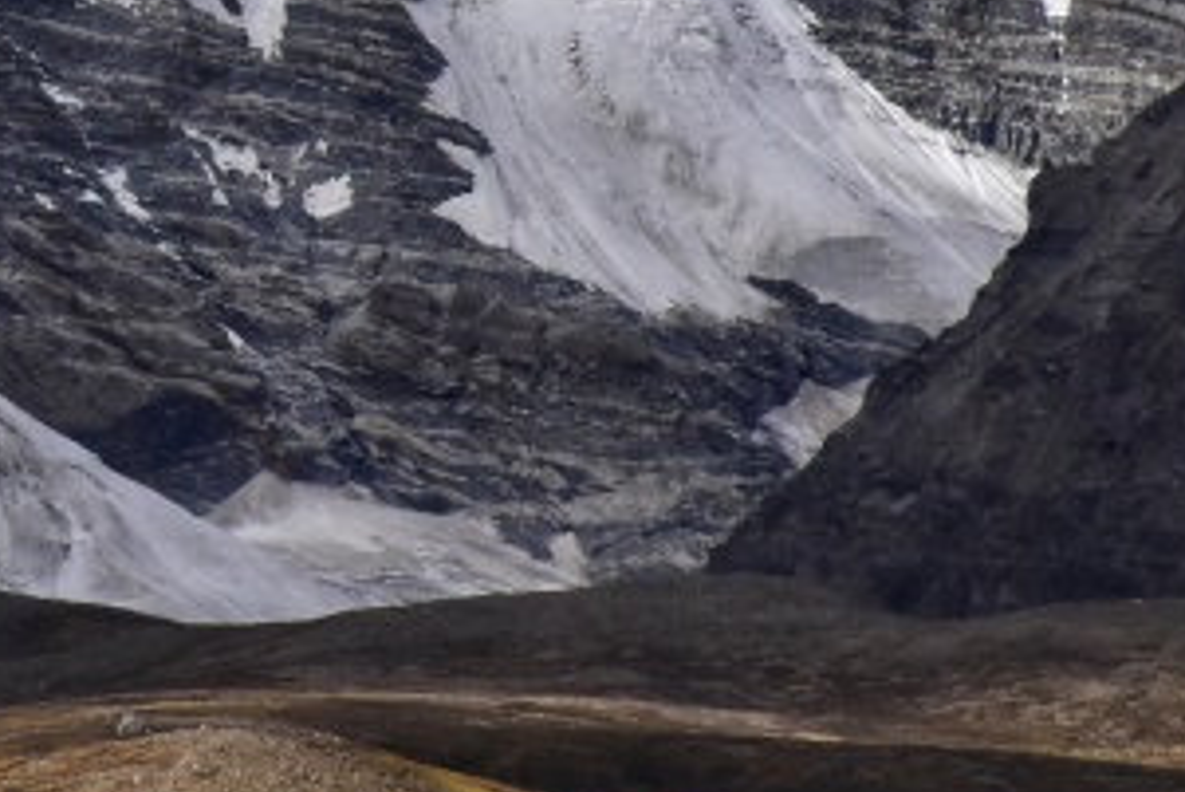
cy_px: -95
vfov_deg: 1.6
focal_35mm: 836
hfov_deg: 2.5
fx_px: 27530
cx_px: -150
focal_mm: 140
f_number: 8
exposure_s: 1/4000
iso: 800
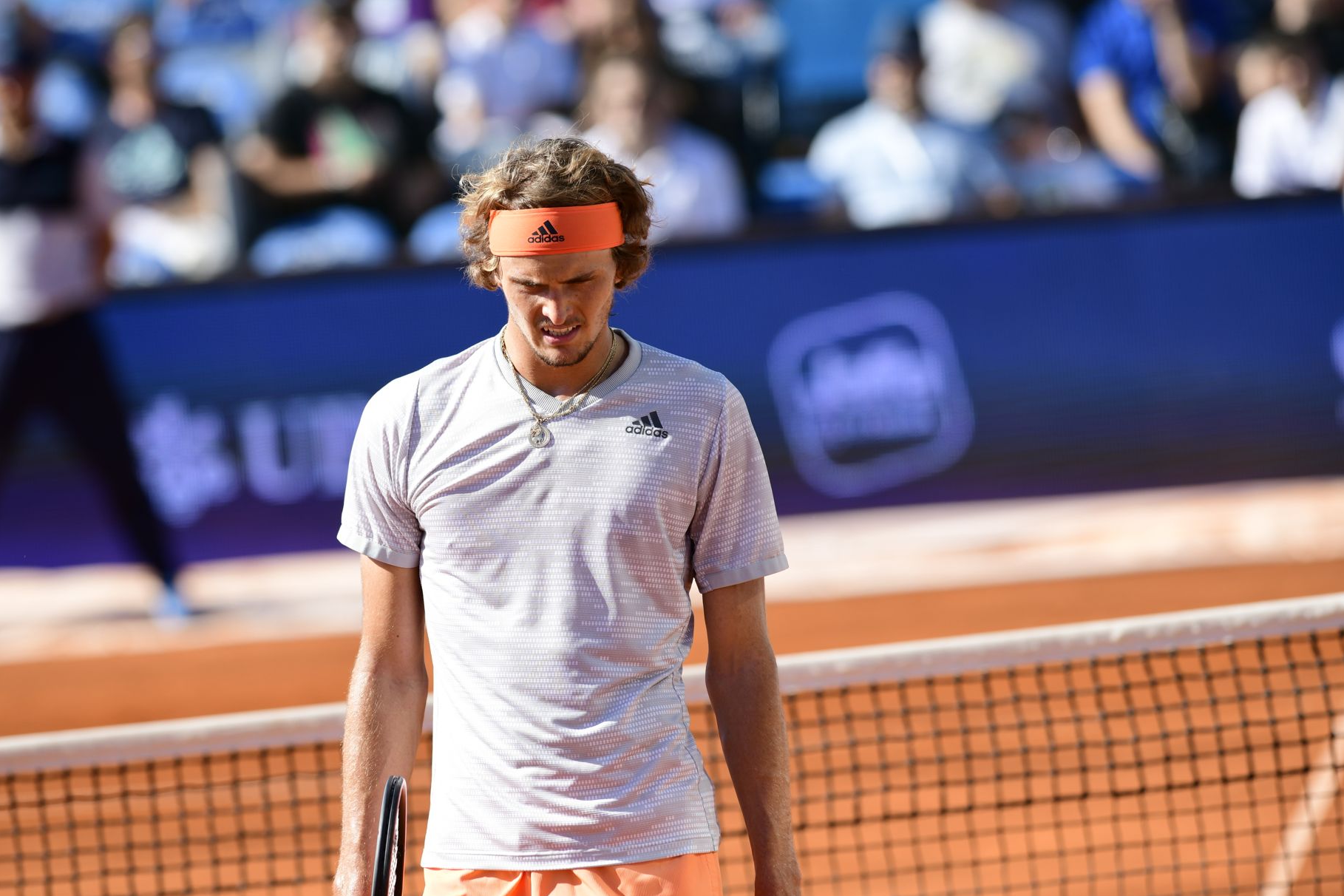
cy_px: 480
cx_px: 620
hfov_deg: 6.2
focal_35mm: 330
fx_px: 12319
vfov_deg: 4.2
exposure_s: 1/1600
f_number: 4
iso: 250
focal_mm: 300
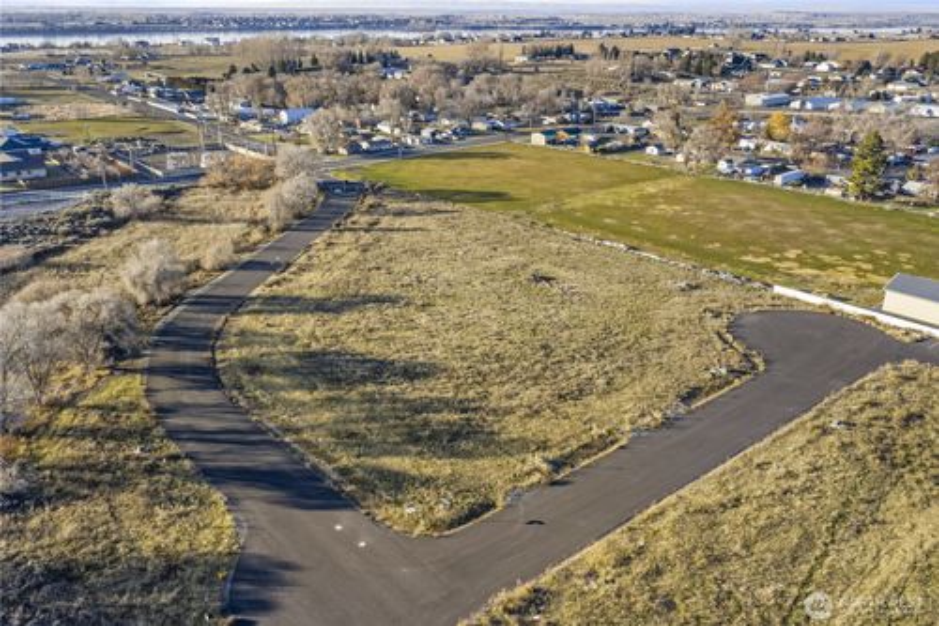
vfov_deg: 46.4
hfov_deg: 65.5
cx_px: 470
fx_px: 730
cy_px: 313
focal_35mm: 28
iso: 400
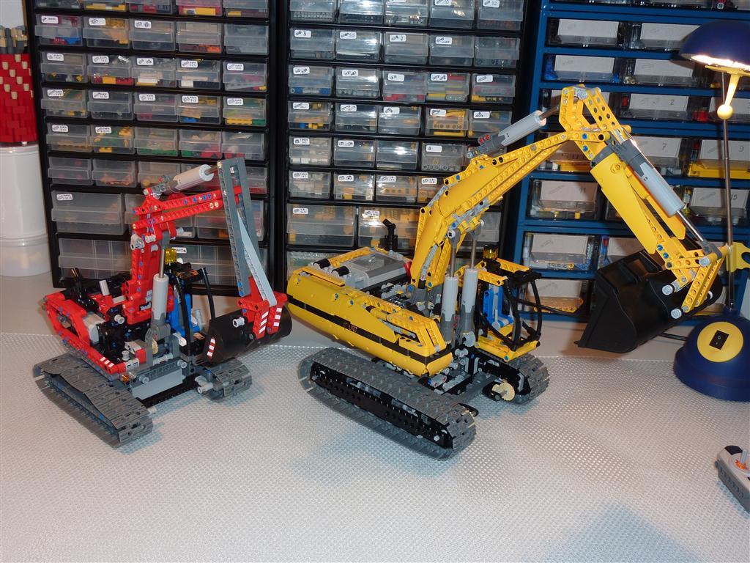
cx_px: 375
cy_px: 282
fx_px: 867
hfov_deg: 46.8
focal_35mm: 40
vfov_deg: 36.0
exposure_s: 1/30
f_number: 3.6
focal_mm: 6.5
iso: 100
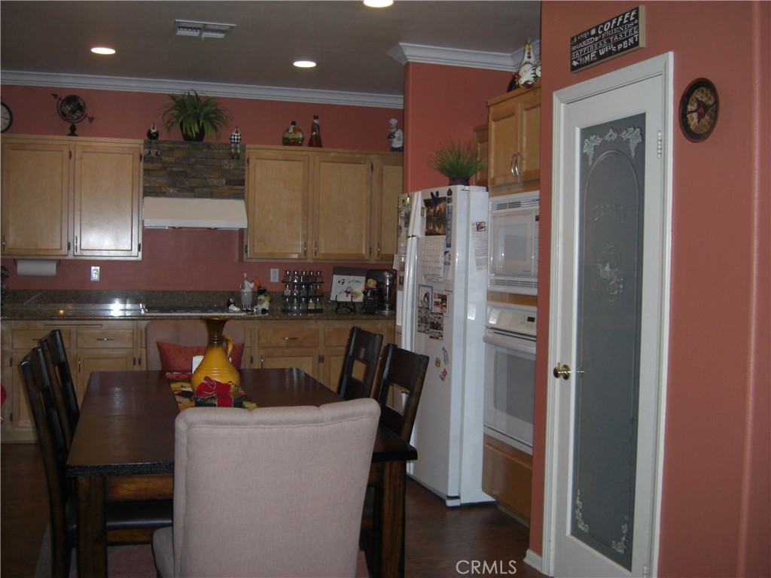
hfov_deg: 49.0
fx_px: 846
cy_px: 289
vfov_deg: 37.7
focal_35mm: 38
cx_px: 386
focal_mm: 7.9
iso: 200
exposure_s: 1/60
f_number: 2.8
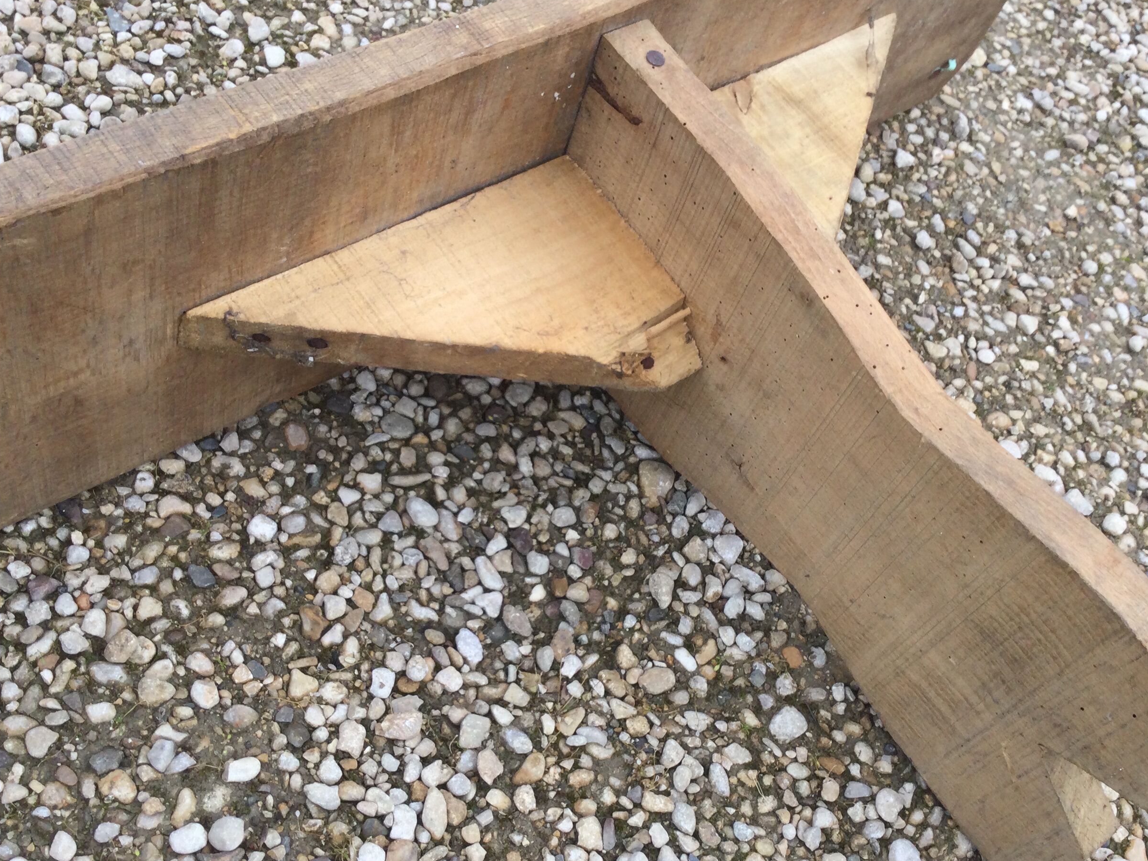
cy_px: 503
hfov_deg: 44.7
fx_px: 1393
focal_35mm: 42
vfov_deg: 34.3
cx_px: 626
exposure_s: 1/337
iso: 25
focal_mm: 3.3
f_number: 2.4
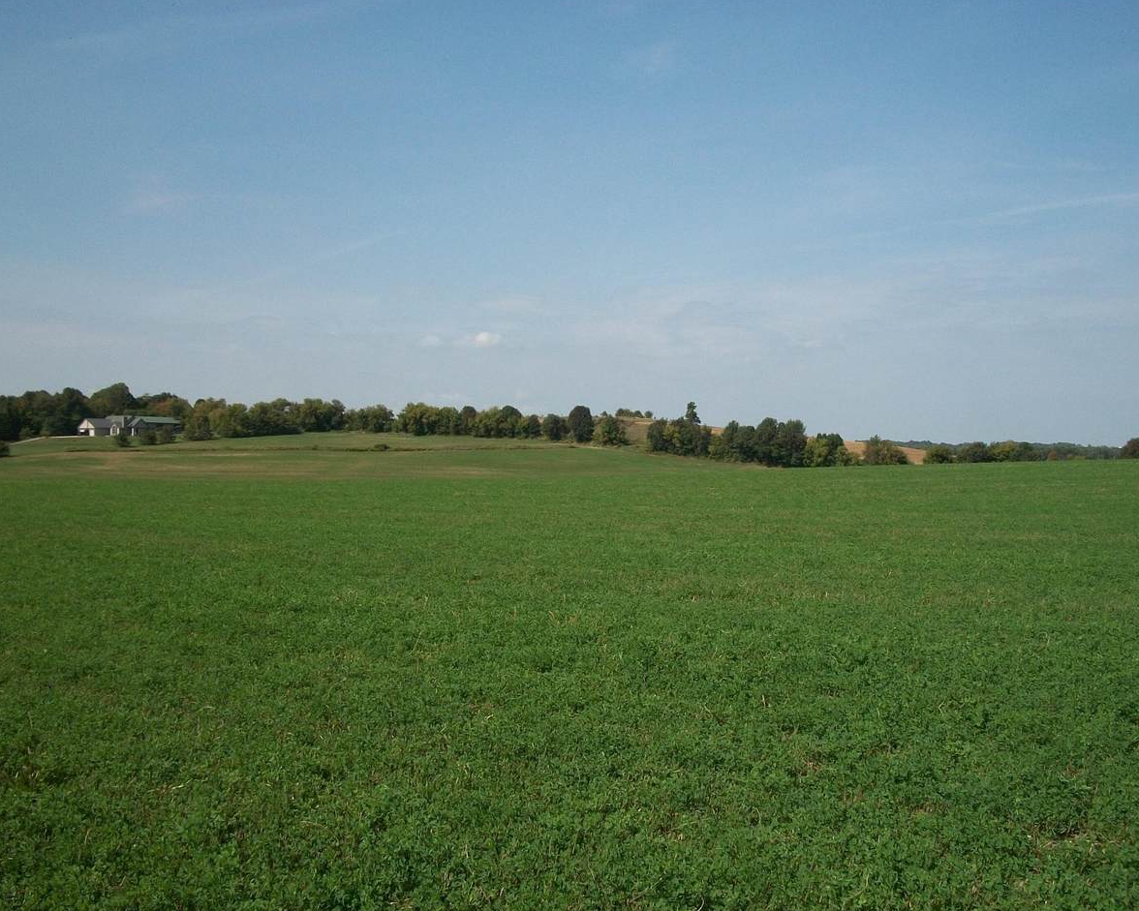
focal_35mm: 34
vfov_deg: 43.4
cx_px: 575
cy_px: 456
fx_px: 1146
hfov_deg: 52.8
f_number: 5.5
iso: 80
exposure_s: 1/500
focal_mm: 5.7
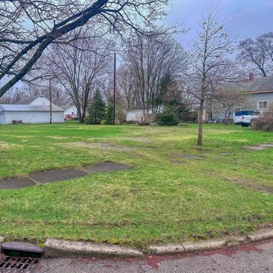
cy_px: 139
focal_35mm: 29
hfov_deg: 54.5
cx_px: 91
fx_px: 259
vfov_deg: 55.6
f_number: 1.78
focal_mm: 6.86
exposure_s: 1/1304
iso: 80
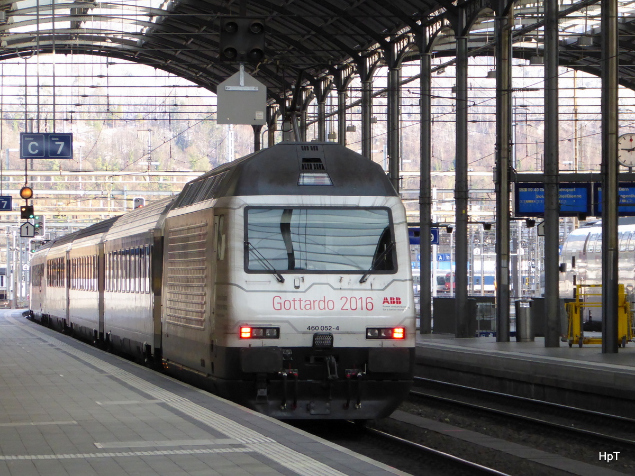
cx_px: 318
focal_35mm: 257
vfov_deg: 5.8
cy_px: 238
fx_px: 4714
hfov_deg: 7.7
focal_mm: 41.4
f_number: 5.6
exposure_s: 1/160
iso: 640
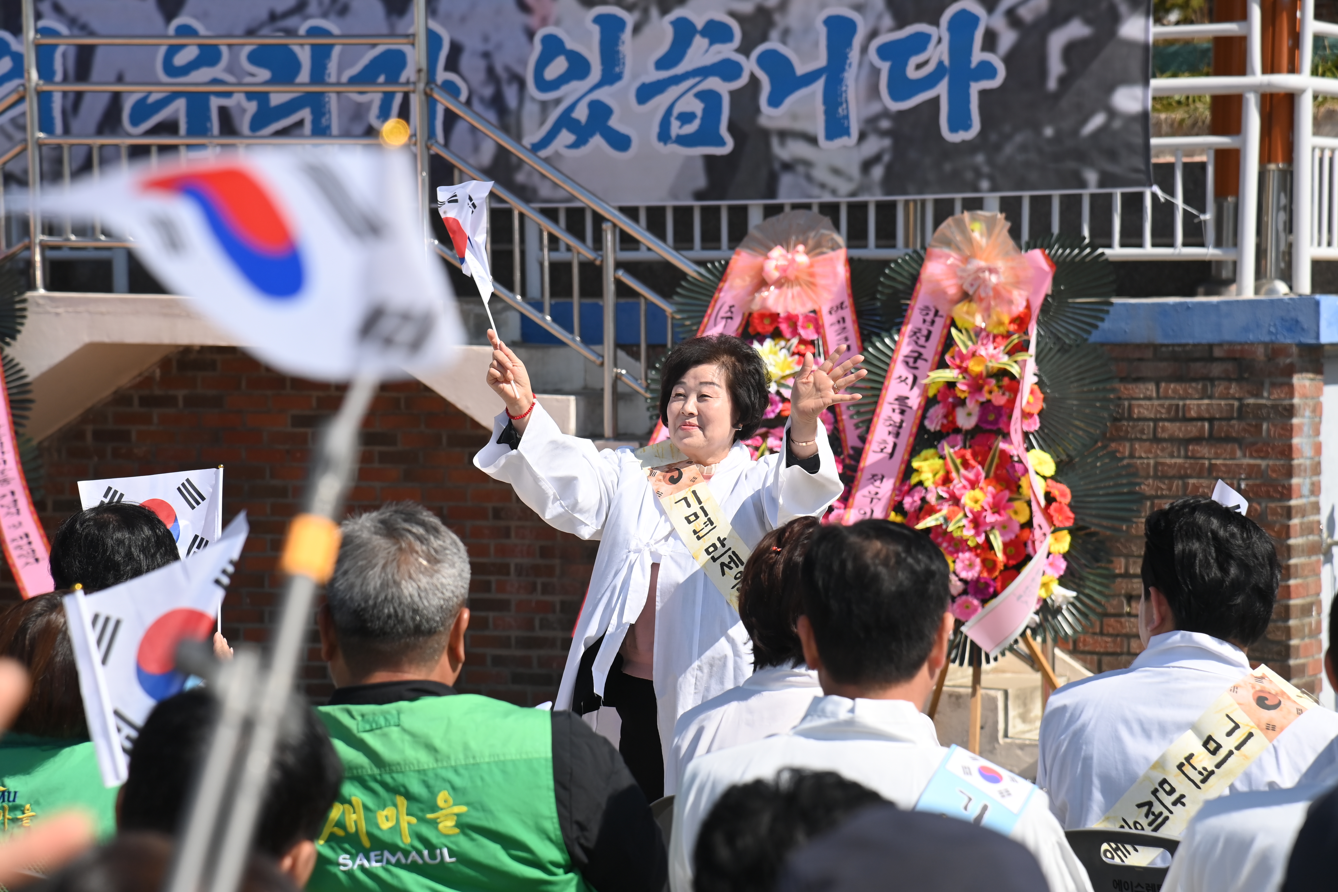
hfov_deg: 17.1
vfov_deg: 11.4
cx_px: 669
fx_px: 4460
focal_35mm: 120
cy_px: 446
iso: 400
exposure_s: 1/1250
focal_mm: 120
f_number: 8
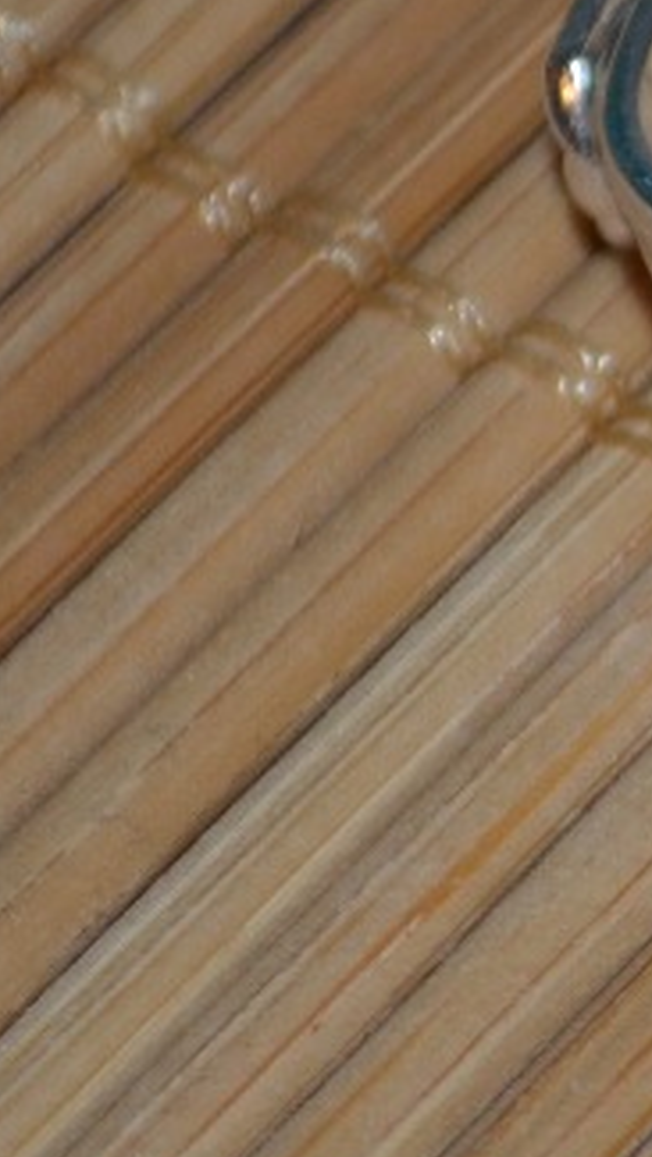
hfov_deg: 2.8
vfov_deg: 5.0
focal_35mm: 431
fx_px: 13224
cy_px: 395
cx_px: 1507
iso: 360
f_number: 5.6
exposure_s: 1/60
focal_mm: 55
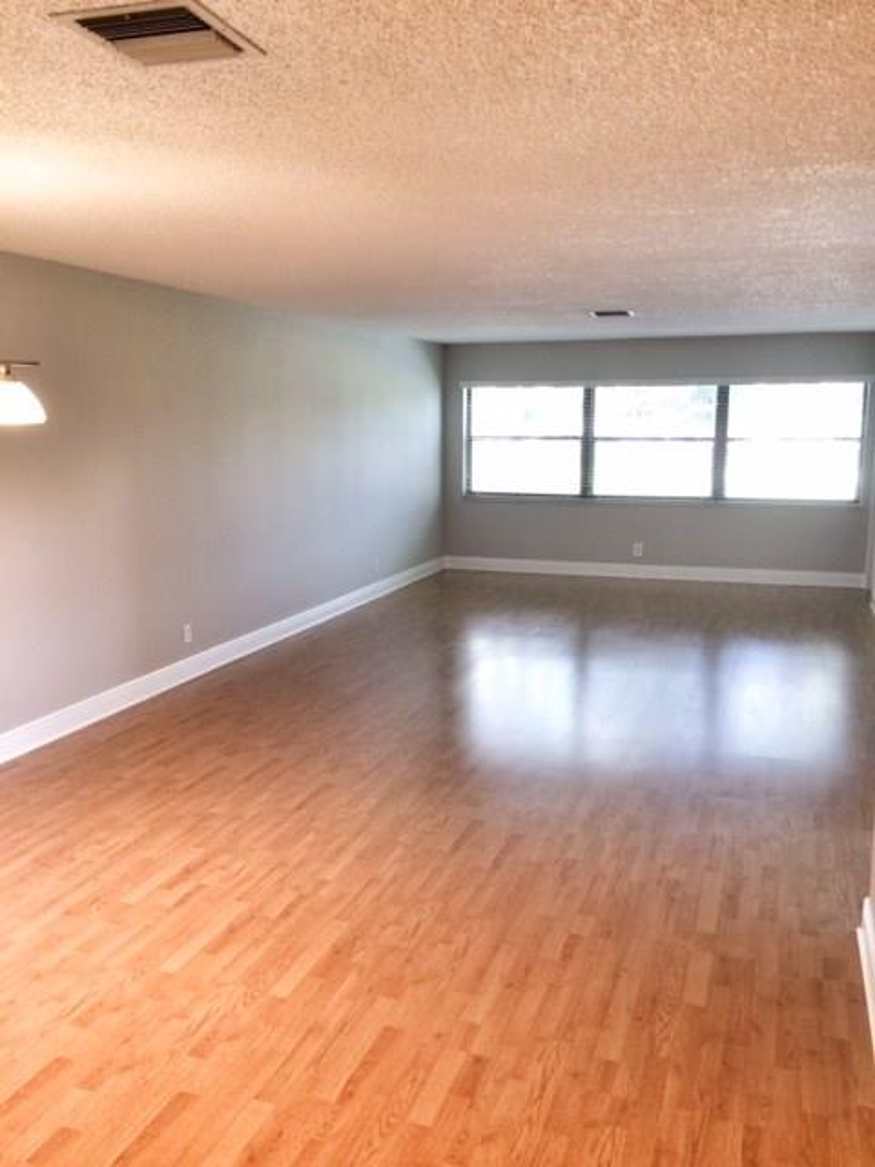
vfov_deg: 61.7
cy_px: 584
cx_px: 438
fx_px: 977
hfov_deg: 48.2
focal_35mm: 29
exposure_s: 1/30
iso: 50
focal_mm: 4.15
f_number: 2.2
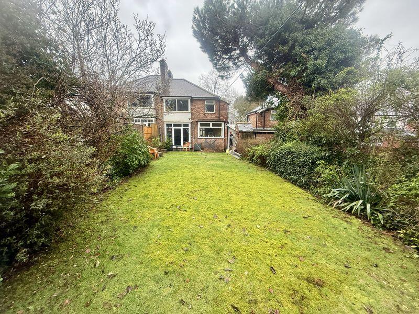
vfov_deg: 85.7
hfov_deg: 102.1
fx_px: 169
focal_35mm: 14
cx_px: 210
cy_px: 157
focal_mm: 2.22
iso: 80
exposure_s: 1/99
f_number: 2.2
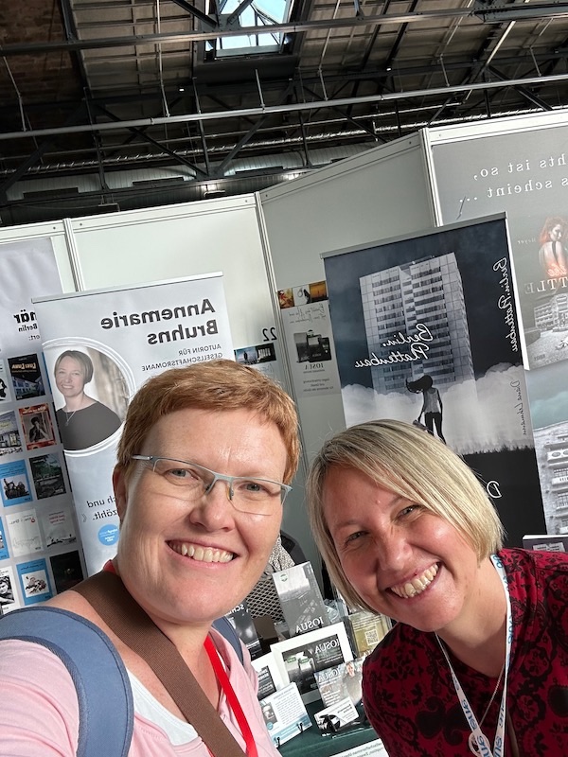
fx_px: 656
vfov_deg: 60.0
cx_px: 284
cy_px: 378
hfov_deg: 46.8
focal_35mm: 30
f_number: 1.9
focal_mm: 2.69
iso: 40
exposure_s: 1/121
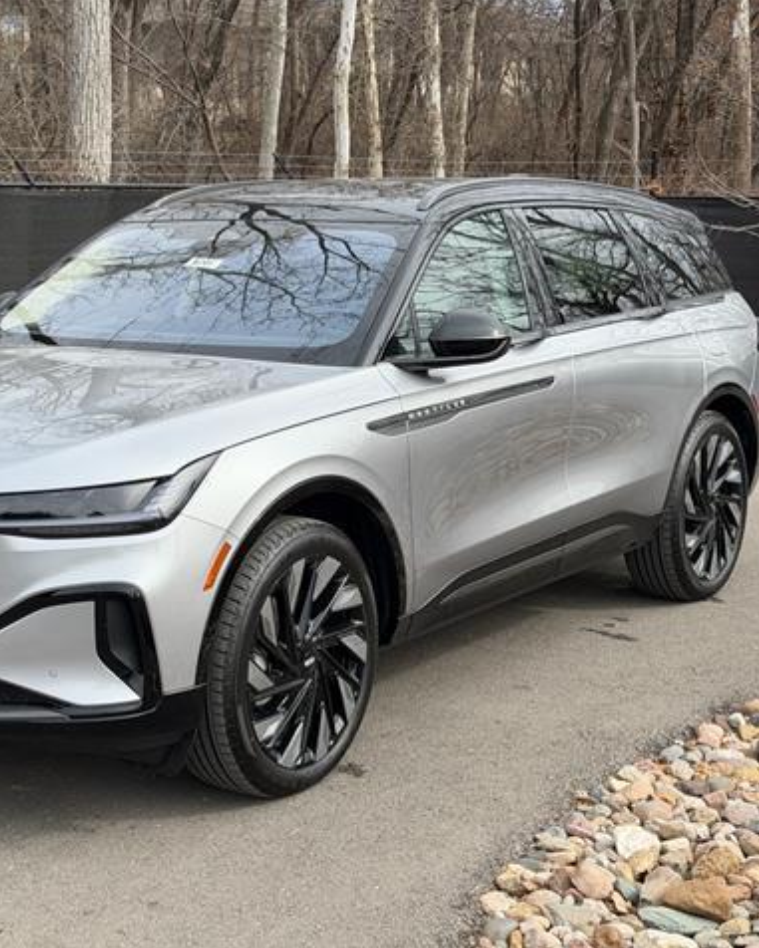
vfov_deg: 30.0
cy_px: 474
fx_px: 1768
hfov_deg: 24.1
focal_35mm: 63
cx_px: 251
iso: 64
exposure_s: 1/2342
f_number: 1.78
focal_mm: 6.76
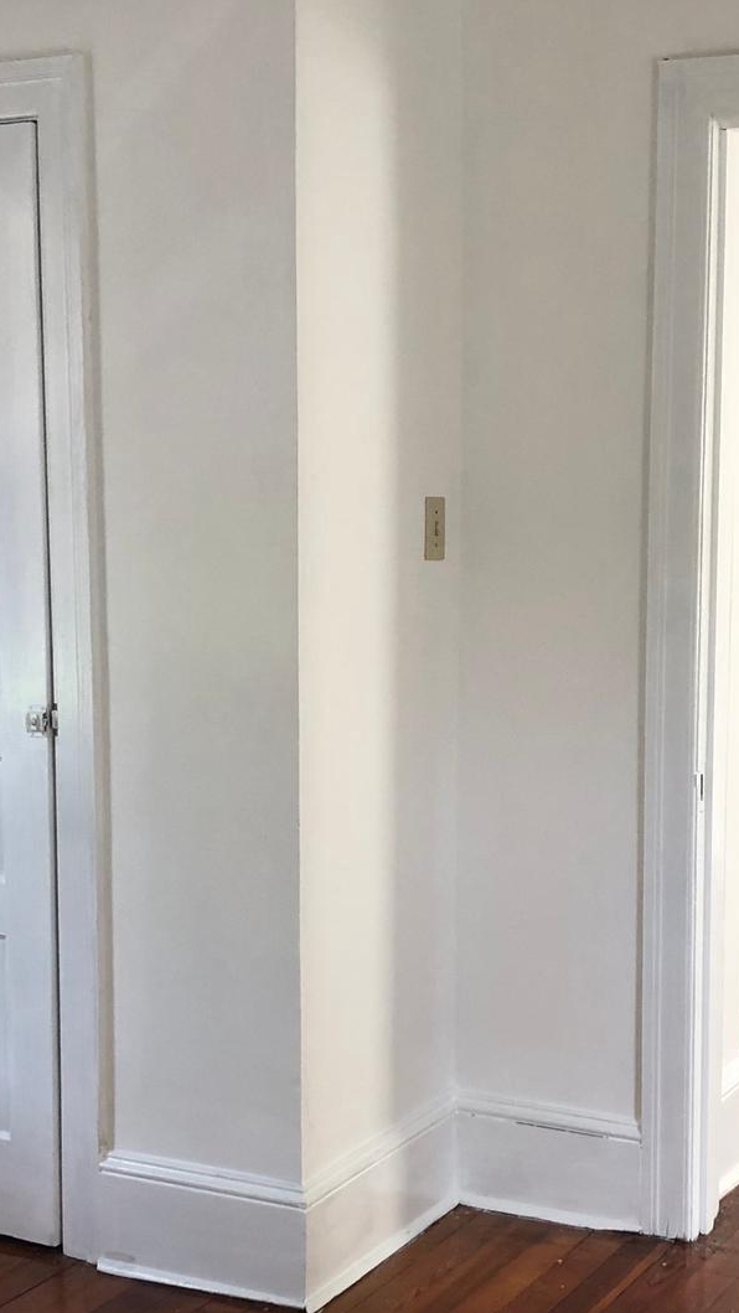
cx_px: 409
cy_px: 732
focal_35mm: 59
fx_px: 2055
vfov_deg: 35.4
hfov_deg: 20.4
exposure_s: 1/17
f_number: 1.8
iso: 40
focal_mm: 3.99
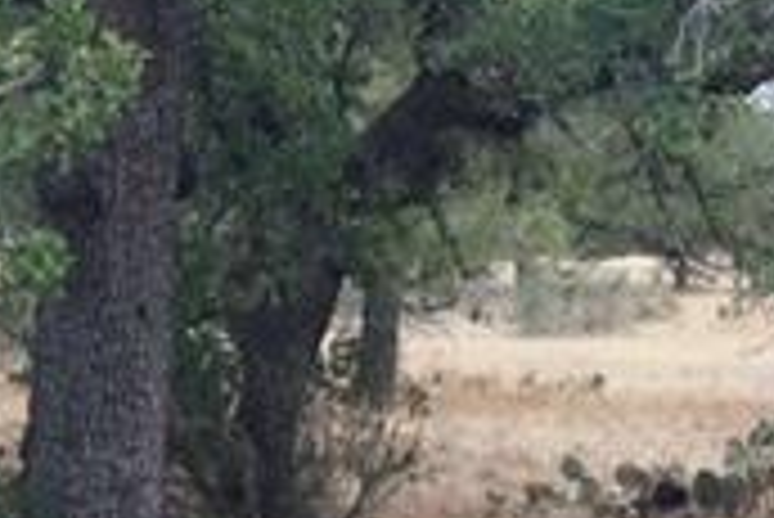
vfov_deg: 11.4
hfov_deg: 16.9
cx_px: 158
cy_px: 441
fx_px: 2582
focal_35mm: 120
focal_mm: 3.3
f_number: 2.4
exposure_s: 1/445
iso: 25
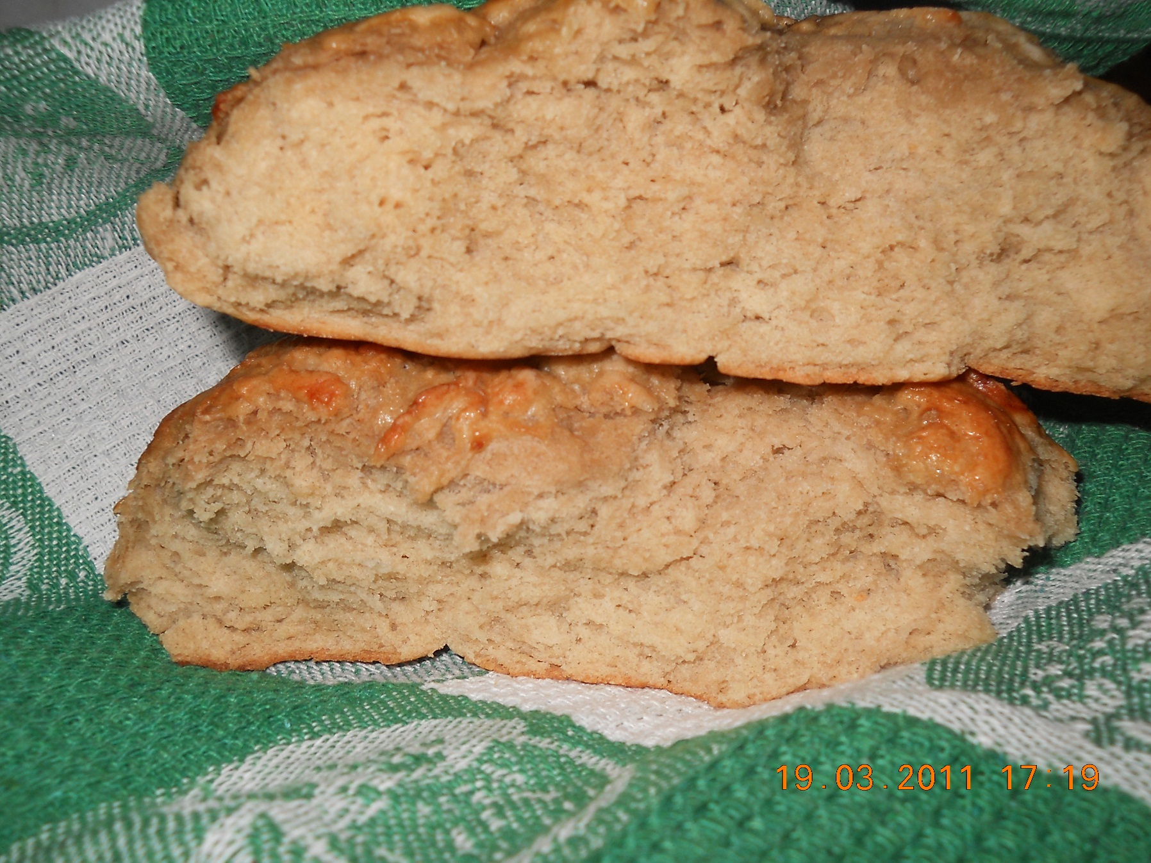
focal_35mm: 41
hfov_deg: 45.8
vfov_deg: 35.1
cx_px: 576
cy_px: 432
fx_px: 1363
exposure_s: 1/30
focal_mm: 6.72
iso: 80
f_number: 5.5
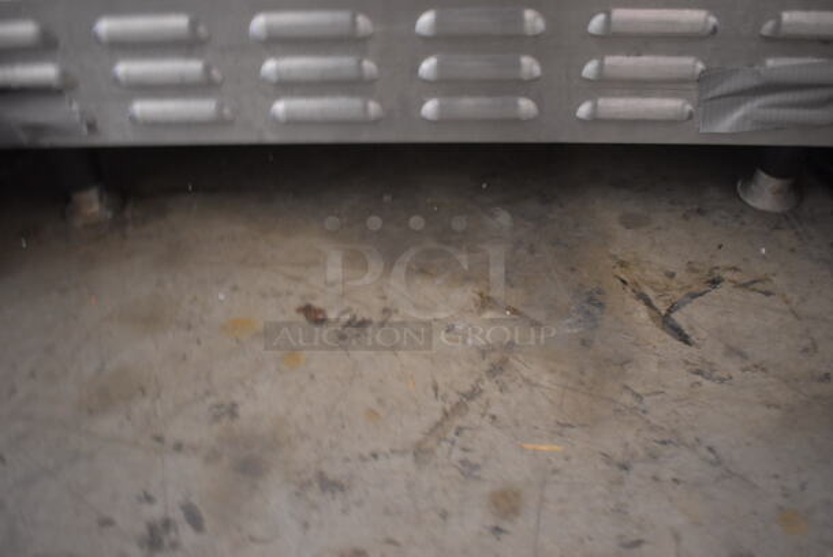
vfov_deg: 41.8
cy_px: 278
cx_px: 416
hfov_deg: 59.4
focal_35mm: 32
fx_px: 730
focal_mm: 21
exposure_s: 1/30
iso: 3200
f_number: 3.8
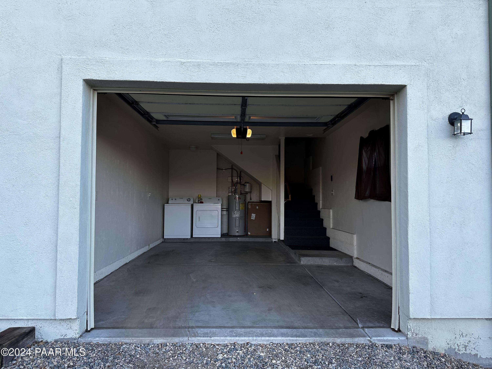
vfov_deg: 56.8
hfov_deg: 71.6
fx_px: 341
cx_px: 246
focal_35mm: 24
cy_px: 184
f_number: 1.78
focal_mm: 6.86
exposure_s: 1/291
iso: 80
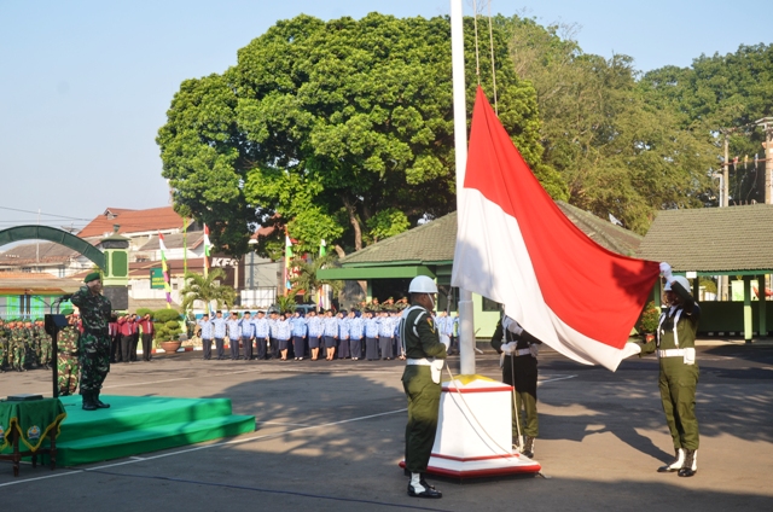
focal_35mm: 42
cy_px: 256
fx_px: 900
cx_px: 386
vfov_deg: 31.8
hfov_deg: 46.5
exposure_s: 1/125
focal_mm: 28
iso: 100
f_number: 7.1
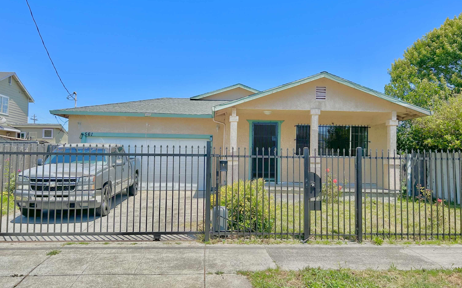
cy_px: 147
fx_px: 353
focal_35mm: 28
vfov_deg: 44.5
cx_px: 228
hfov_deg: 66.5
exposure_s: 1/3968
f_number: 1.5
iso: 50
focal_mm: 5.7
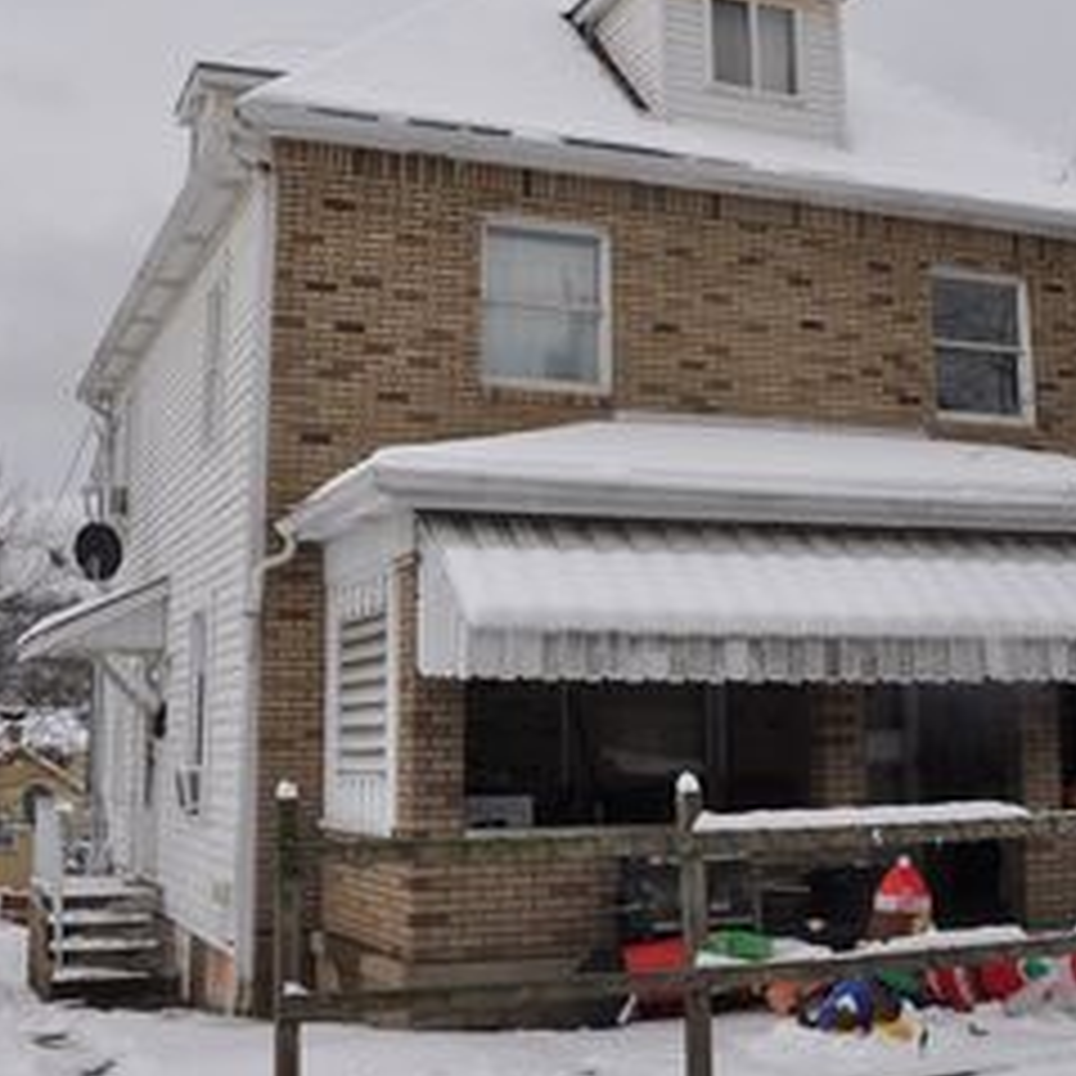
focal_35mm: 48
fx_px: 1688
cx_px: 639
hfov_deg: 35.2
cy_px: 360
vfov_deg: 35.0
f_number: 9
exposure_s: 1/320
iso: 200
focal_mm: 18
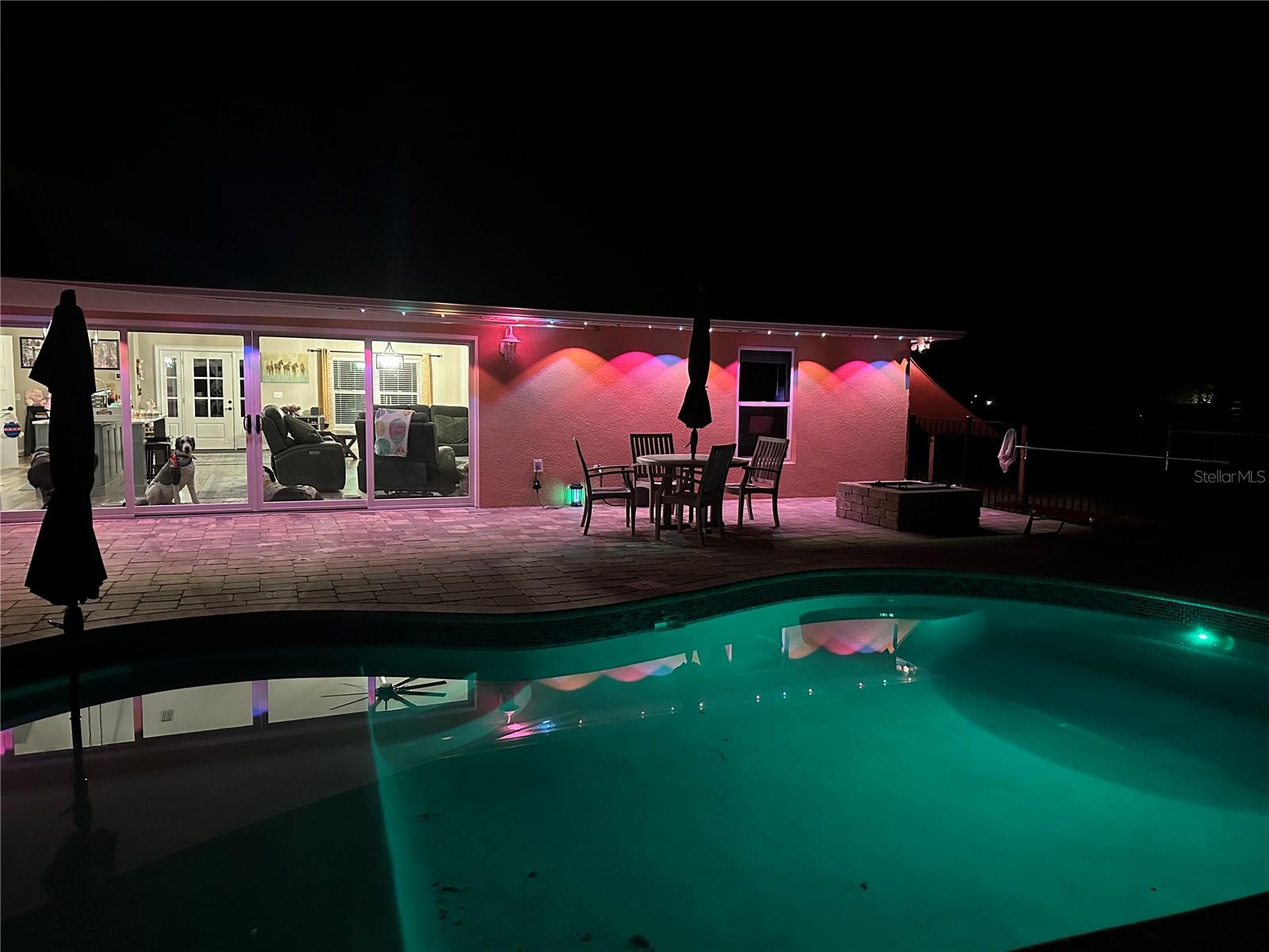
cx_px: 634
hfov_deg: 71.6
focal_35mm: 24
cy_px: 476
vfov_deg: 56.8
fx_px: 880
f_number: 1.78
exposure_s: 1/30
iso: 1250
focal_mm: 6.86
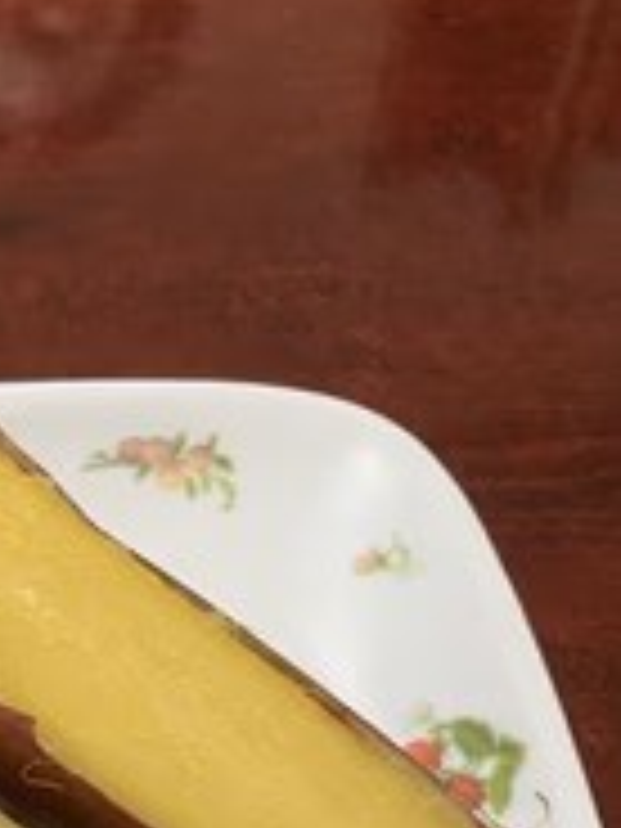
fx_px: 1459
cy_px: 729
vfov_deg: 30.4
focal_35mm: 61
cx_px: -50
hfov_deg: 22.7
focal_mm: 3.99
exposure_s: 1/60
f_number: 1.8
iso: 64
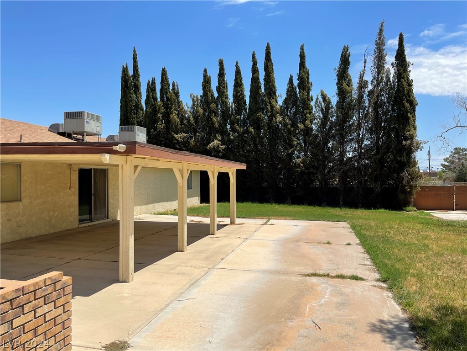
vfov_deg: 54.9
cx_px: 234
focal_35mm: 25
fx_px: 337
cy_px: 176
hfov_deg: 69.4
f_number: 1.6
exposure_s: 1/4902
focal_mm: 5.1
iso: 32
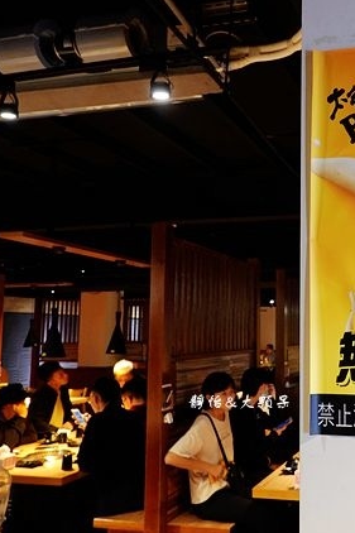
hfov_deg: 33.9
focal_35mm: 37
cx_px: 323
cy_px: 268
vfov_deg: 51.9
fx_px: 548
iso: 800
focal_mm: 9
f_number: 2.8
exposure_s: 1/25
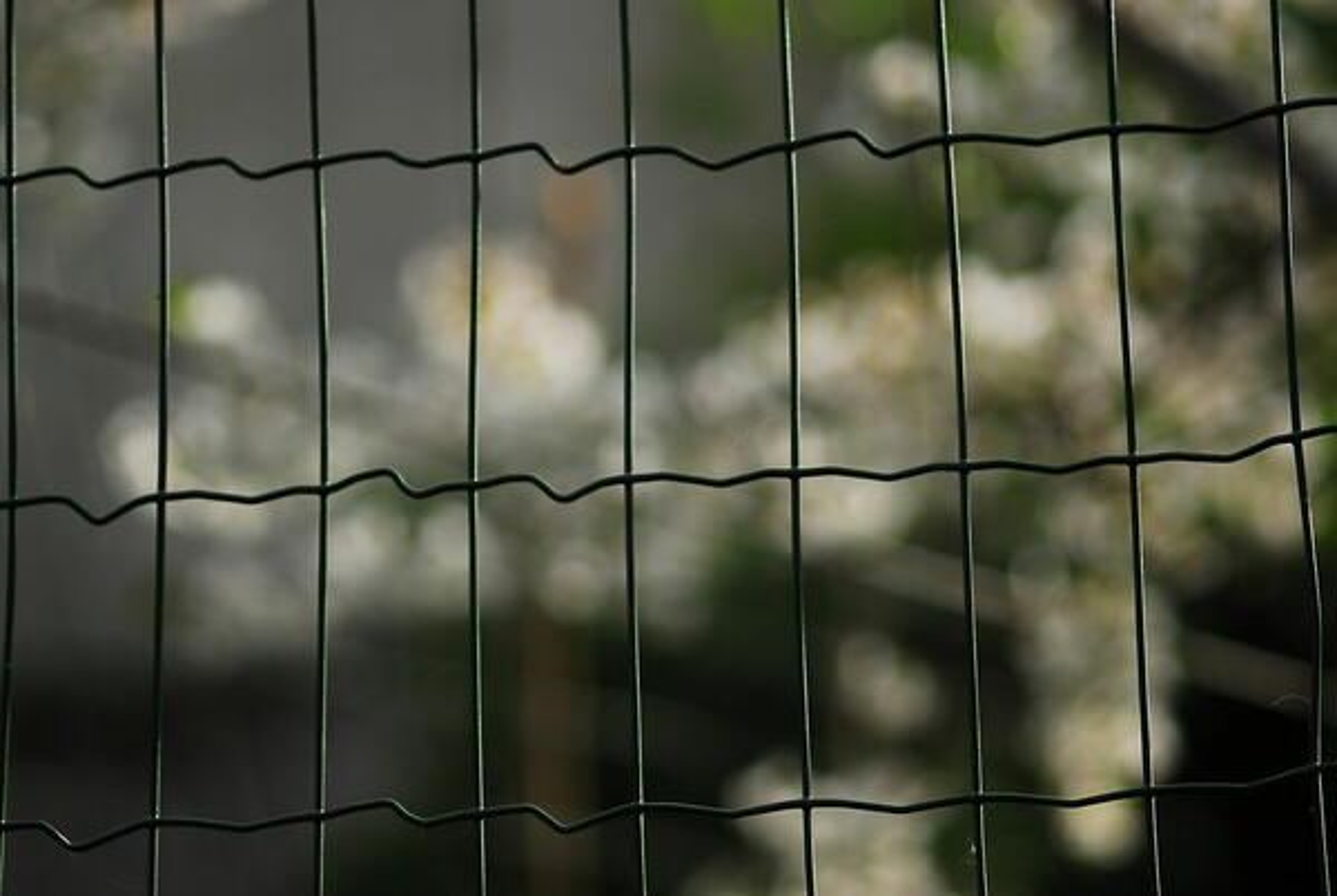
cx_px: 668
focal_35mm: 158
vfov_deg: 8.7
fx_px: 5858
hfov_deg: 13.0
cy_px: 448
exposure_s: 1/800
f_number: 2.8
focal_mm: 105
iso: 100
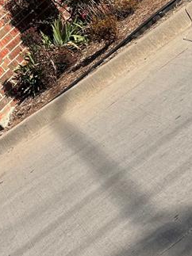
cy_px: -11
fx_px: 1354
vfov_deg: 10.7
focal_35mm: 183
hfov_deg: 8.1
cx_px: 80
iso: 32
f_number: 2.8
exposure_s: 1/717
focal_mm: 9
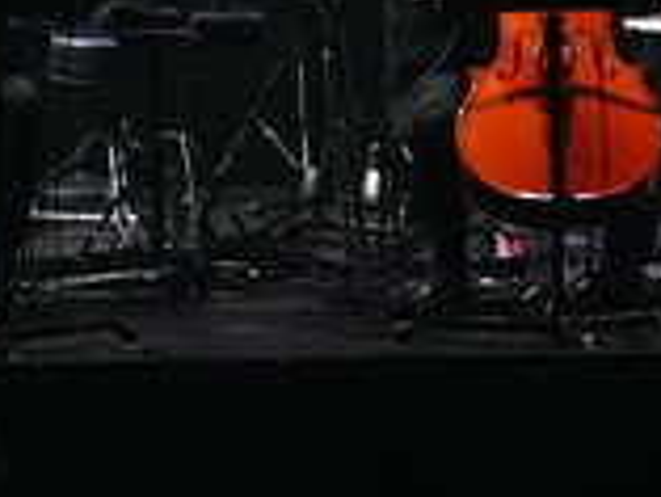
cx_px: -278
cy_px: -190
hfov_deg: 1.8
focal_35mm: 1089
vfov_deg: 1.4
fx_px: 20811
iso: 2500
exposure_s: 1/100
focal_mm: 198
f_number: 4
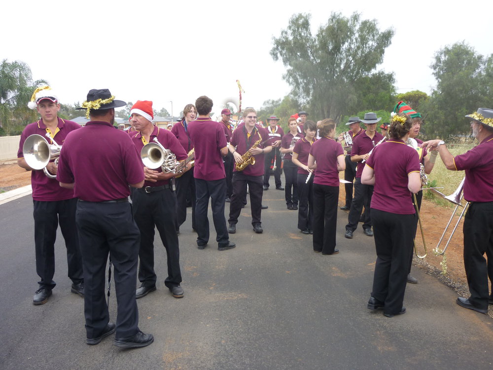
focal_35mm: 33
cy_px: 185
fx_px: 470
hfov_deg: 55.4
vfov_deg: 42.9
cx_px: 246
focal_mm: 5.5
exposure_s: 1/125
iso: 80
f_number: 2.8
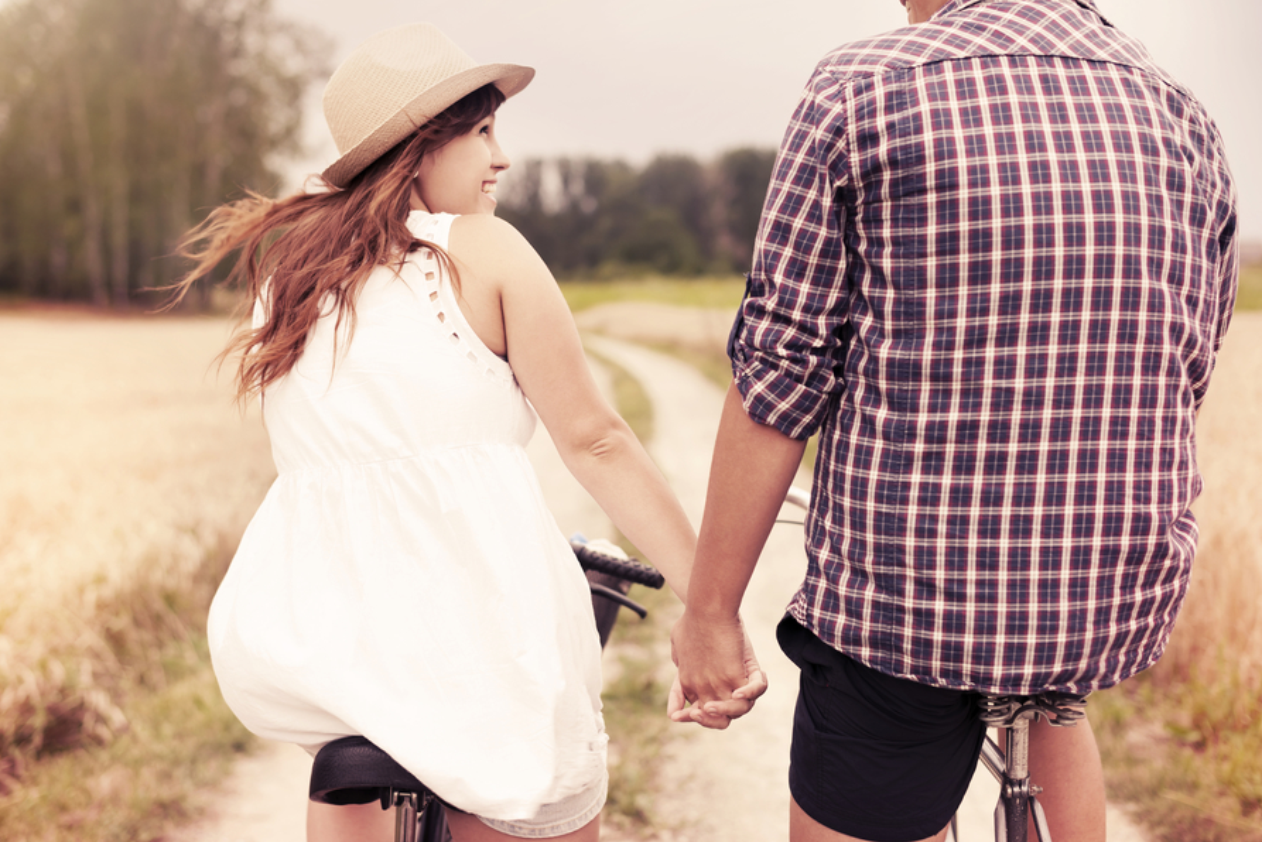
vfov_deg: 24.2
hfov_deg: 35.6
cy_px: 398
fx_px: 1964
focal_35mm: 56
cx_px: 609
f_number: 2.8
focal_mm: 50
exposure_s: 1/160
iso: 100
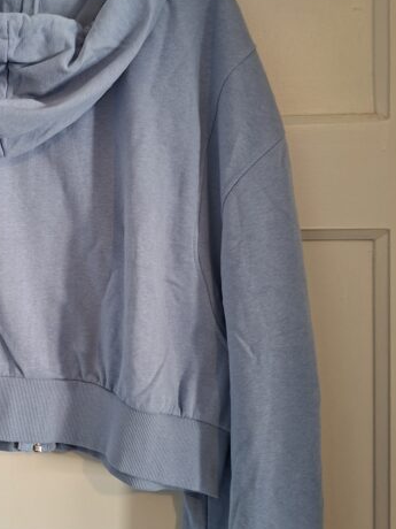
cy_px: 240
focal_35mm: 40
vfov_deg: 46.7
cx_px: 60
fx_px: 610
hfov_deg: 34.5
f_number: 1.8
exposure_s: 1/30
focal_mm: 5.54
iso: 400
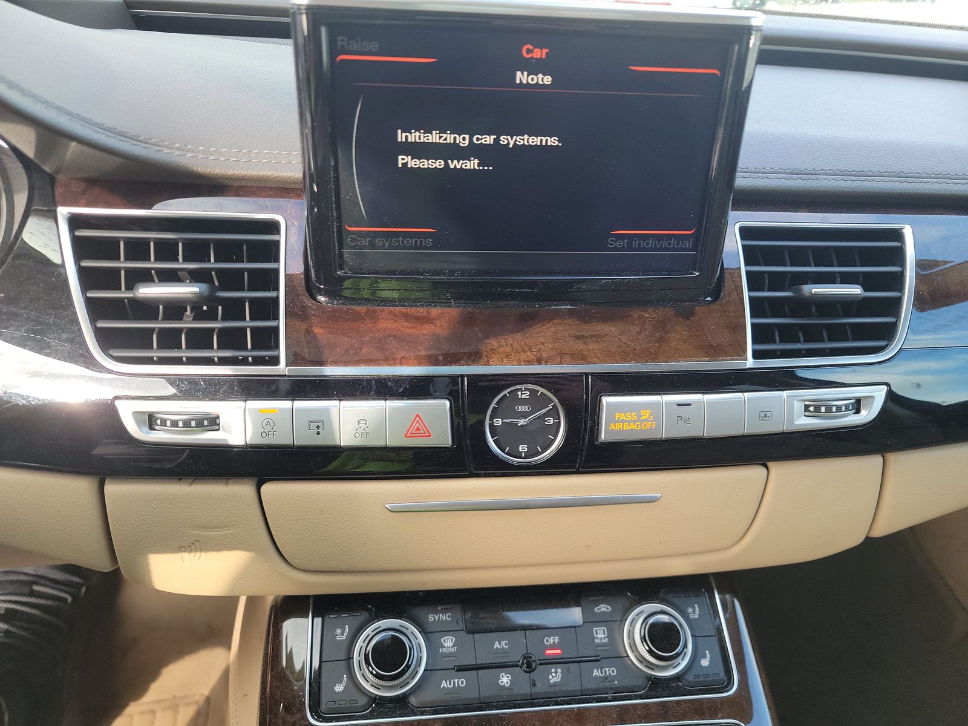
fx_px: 671
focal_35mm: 24
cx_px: 484
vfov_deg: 56.8
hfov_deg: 71.6
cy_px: 363
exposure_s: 1/60
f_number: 1.8
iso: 72
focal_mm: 6.7
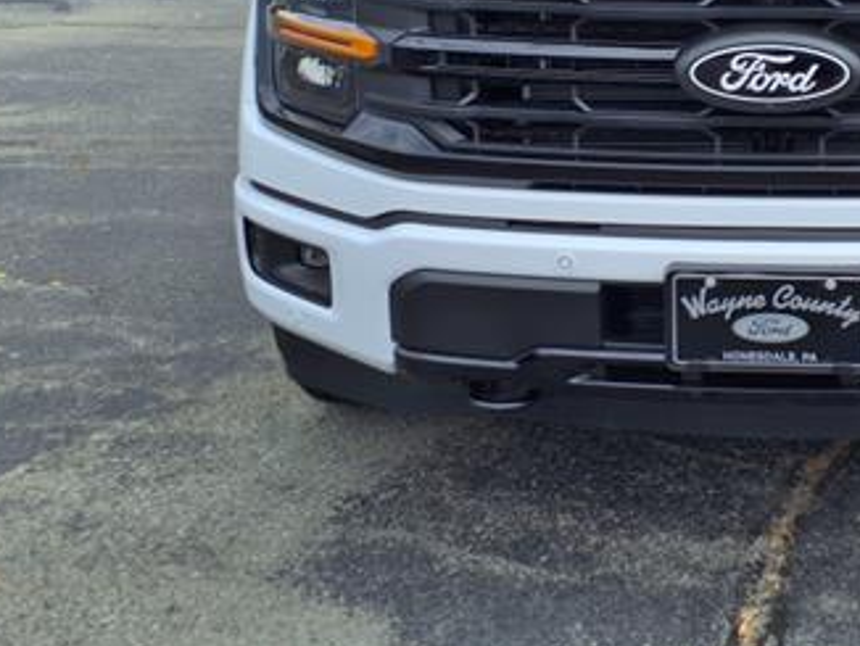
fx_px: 1318
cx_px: 765
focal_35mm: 53
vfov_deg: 26.5
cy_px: 47
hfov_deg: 34.3
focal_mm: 3.58
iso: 40
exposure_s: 1/2000
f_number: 1.9
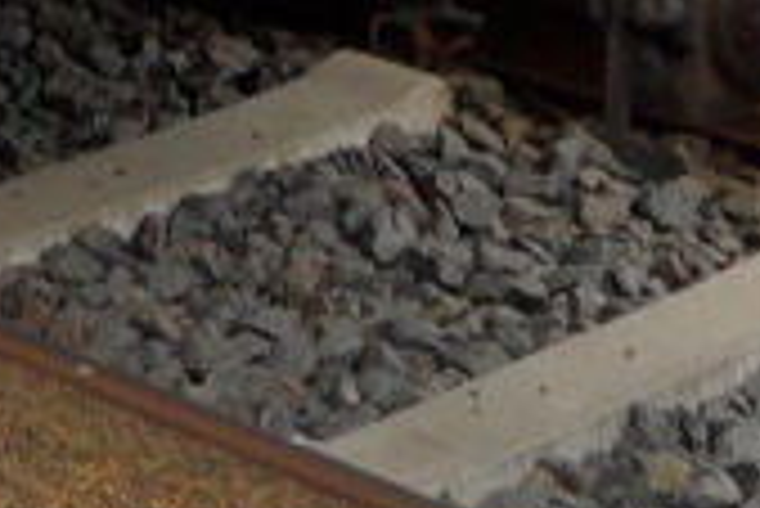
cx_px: -668
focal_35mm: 169
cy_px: -1171
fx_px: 3571
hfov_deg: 11.2
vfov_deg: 7.0
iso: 80
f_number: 3.2
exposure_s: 1/750
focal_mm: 3.9
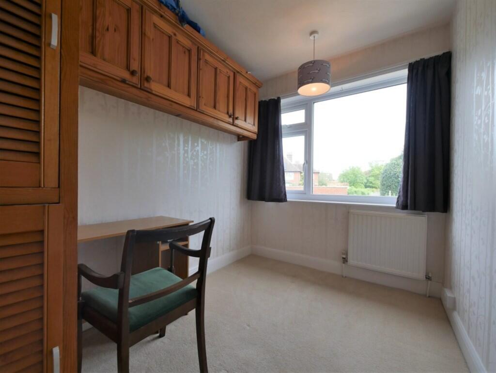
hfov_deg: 102.0
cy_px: 186
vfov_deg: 85.7
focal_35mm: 14
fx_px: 201
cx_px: 248
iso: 200
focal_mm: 7
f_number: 4.5
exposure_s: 1/125
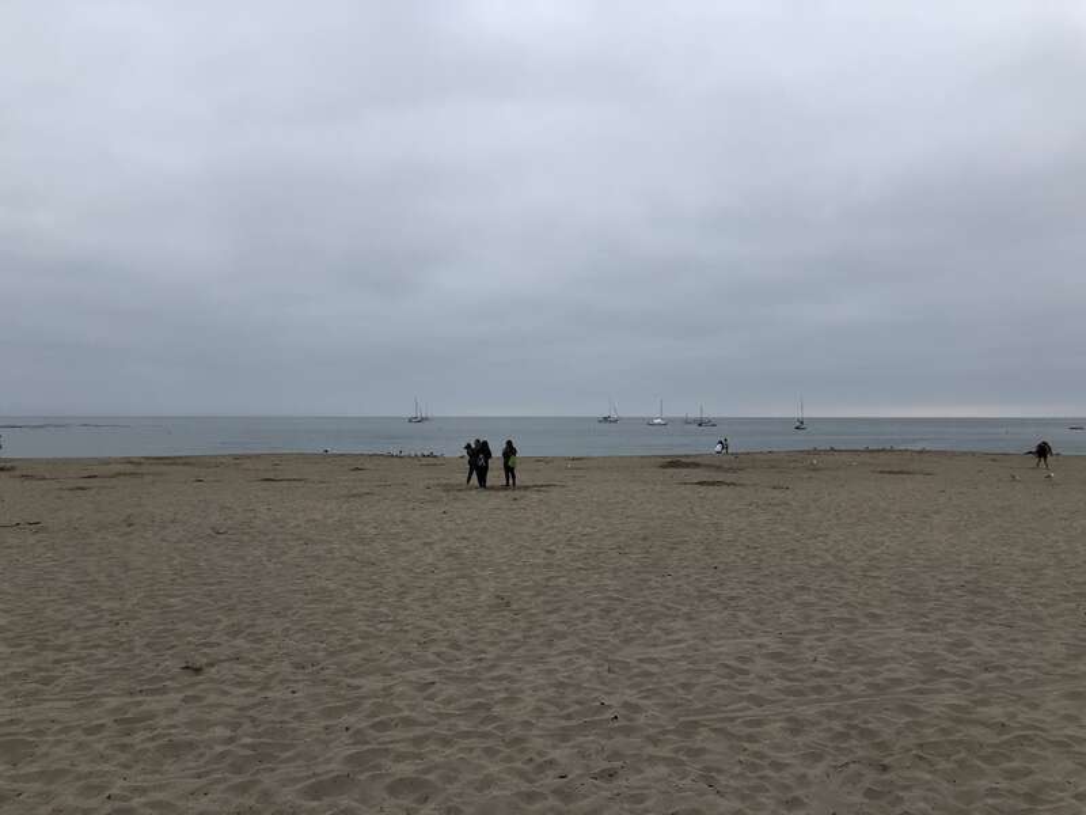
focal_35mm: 28
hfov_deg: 63.4
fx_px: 878
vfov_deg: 49.7
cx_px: 543
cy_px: 408
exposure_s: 1/30
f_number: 1.8
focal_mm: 4
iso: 40
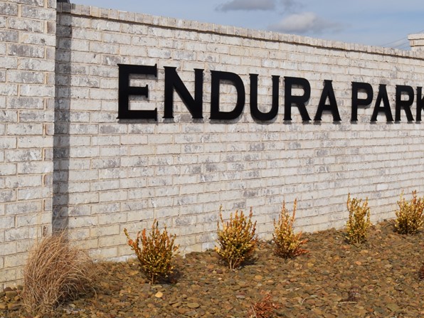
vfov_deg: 23.2
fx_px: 772
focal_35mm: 63
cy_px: 98
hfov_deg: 30.7
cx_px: 232
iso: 100
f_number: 11
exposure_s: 1/200
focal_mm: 24
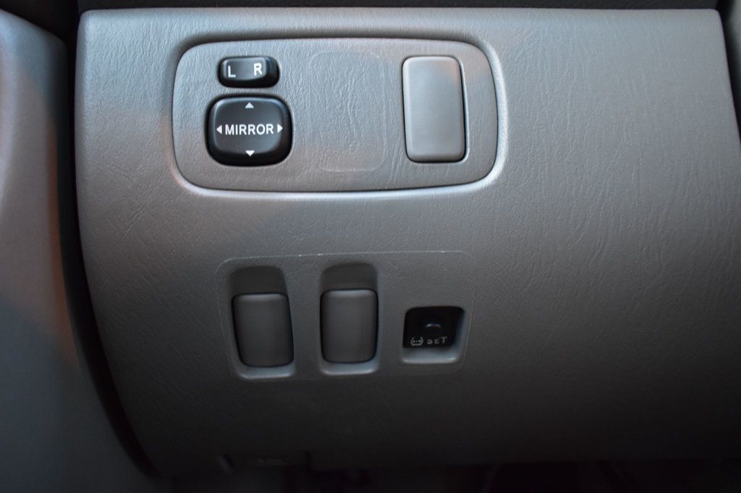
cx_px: 370
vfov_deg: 39.9
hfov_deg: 57.2
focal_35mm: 33
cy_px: 246
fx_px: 679
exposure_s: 1/10
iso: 1600
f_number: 3.8
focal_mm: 22
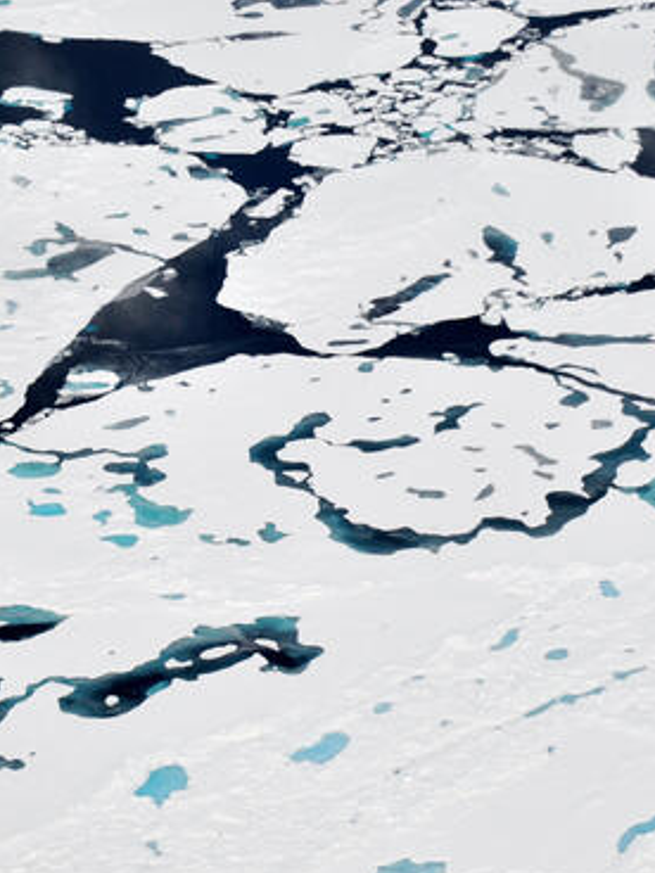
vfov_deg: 9.9
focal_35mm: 200
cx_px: 463
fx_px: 5040
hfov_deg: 7.4
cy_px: 428
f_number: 6.3
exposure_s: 1/640
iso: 200
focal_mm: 85
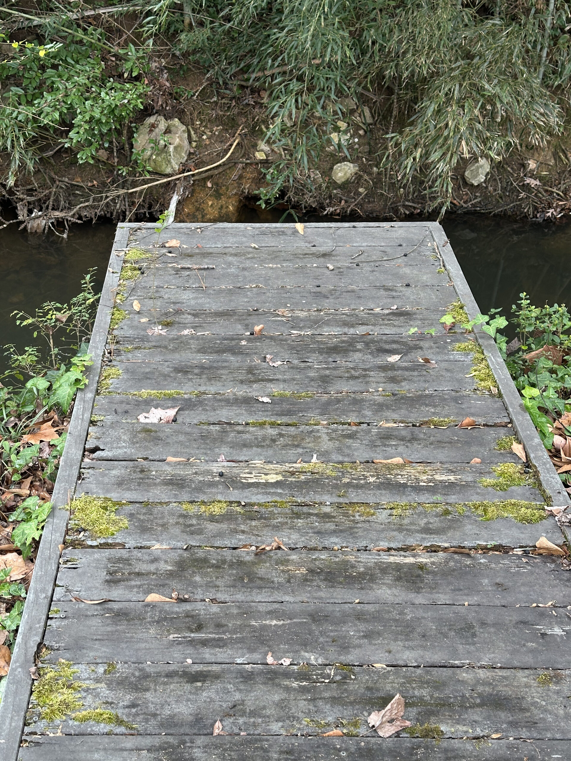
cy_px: 380
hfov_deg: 30.3
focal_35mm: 48
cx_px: 286
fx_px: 1056
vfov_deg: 39.7
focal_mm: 6.86
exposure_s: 1/150
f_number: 1.78
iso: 64
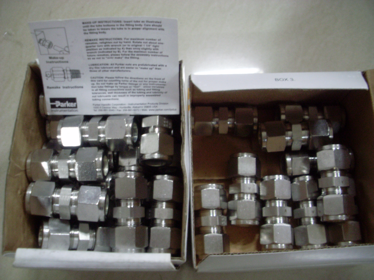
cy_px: 140
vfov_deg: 37.7
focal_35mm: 38
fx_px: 411
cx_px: 187
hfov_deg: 49.0
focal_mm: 6.3
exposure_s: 1/4
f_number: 3
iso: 200
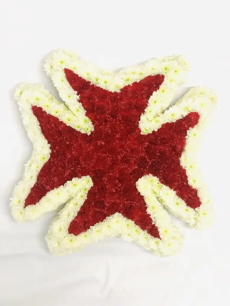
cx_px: 115
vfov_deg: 36.8
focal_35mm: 52
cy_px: 153
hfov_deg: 28.0
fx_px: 461
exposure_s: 1/33
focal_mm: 6
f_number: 2.4
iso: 100
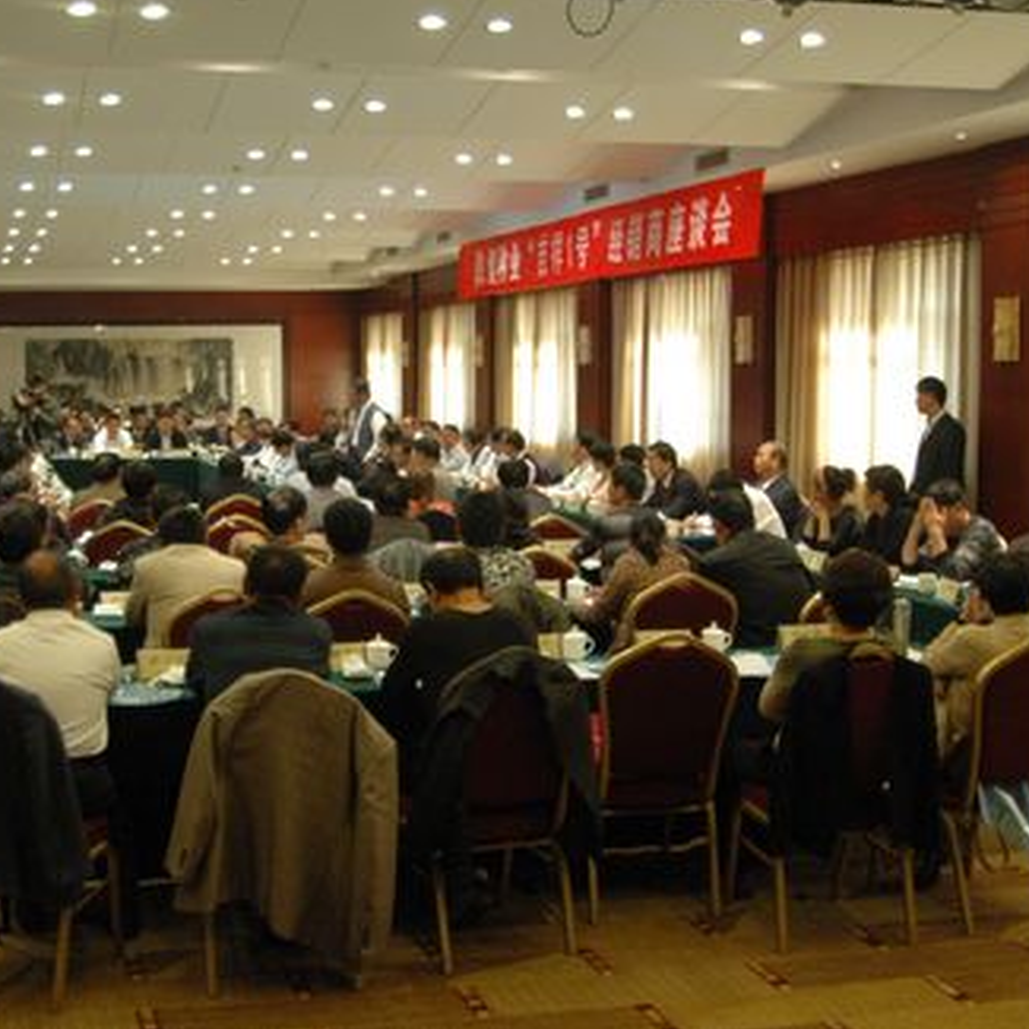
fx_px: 1581
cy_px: 513
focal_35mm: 47
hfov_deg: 35.5
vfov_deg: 36.1
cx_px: 291
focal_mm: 24
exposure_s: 1/30
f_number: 3.5
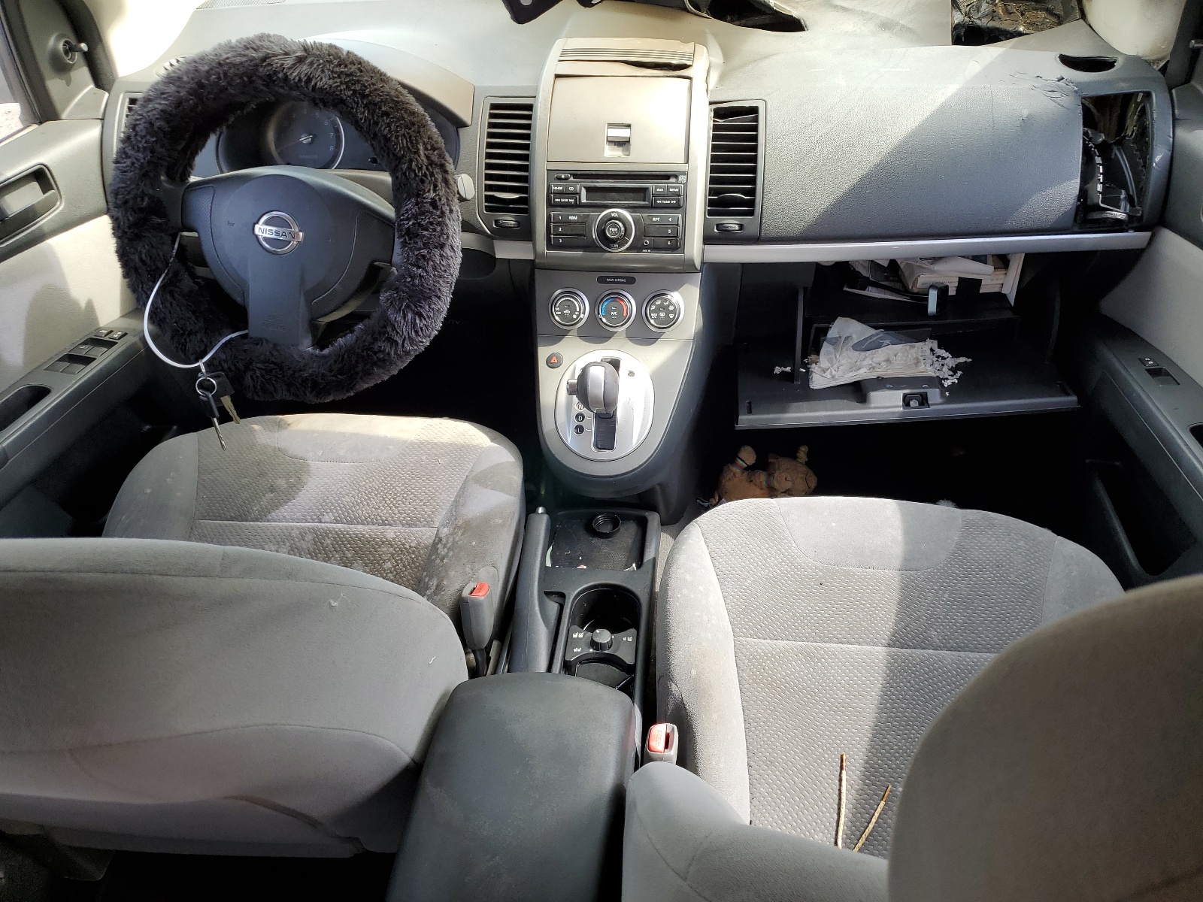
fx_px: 904
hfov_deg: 67.3
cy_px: 451
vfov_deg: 53.1
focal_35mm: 26
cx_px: 602
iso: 50
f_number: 1.5
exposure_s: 1/161
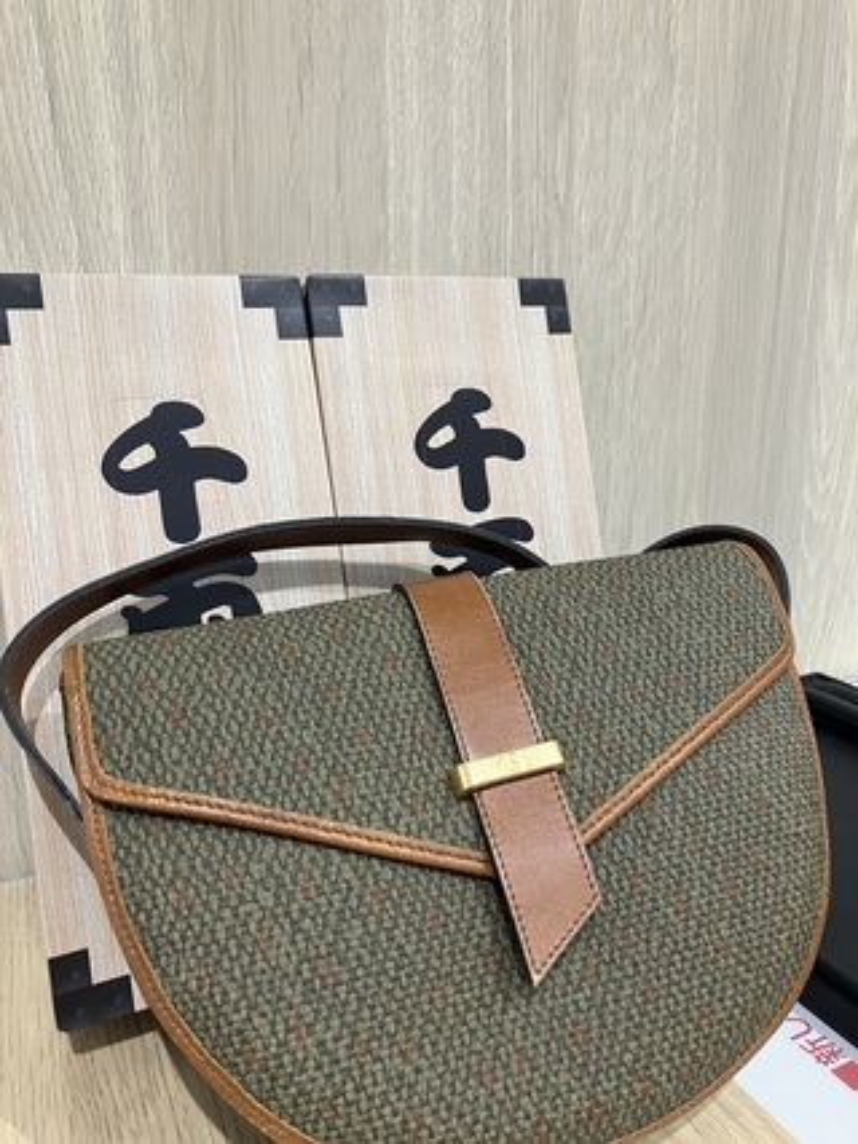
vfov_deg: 63.5
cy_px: 572
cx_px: 429
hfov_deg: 49.7
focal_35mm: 28
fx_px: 926
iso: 125
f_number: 1.8
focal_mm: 3.99
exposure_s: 1/50
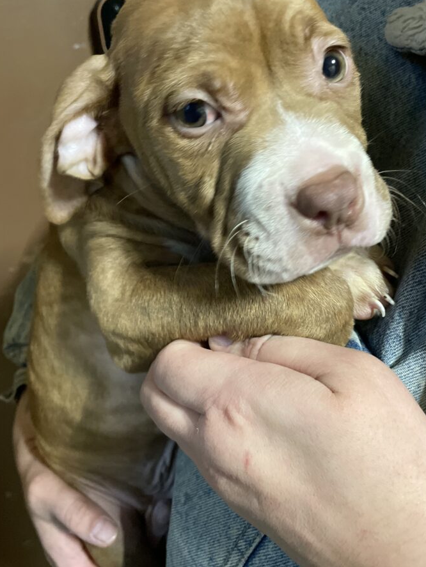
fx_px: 492
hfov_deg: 46.8
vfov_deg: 59.9
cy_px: 261
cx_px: 228
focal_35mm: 30
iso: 500
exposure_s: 1/50
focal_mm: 4.2
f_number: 1.6
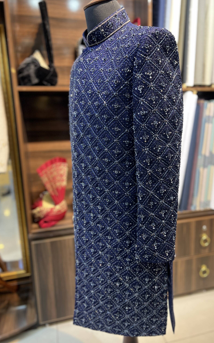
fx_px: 261
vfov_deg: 66.5
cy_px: 169
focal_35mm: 28
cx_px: 125
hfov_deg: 44.4
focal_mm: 5.7
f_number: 1.5
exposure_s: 1/50
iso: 100
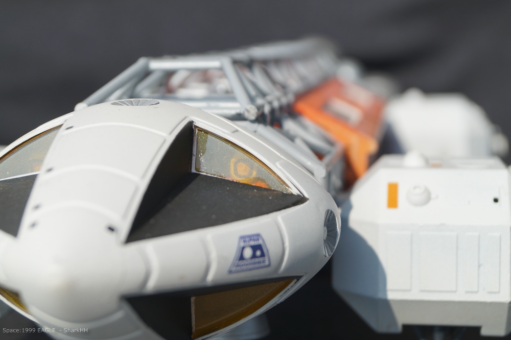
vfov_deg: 16.5
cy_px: 170
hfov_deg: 24.6
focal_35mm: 82
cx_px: 256
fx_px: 1171
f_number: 7.1
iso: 100
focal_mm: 55
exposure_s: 1/400
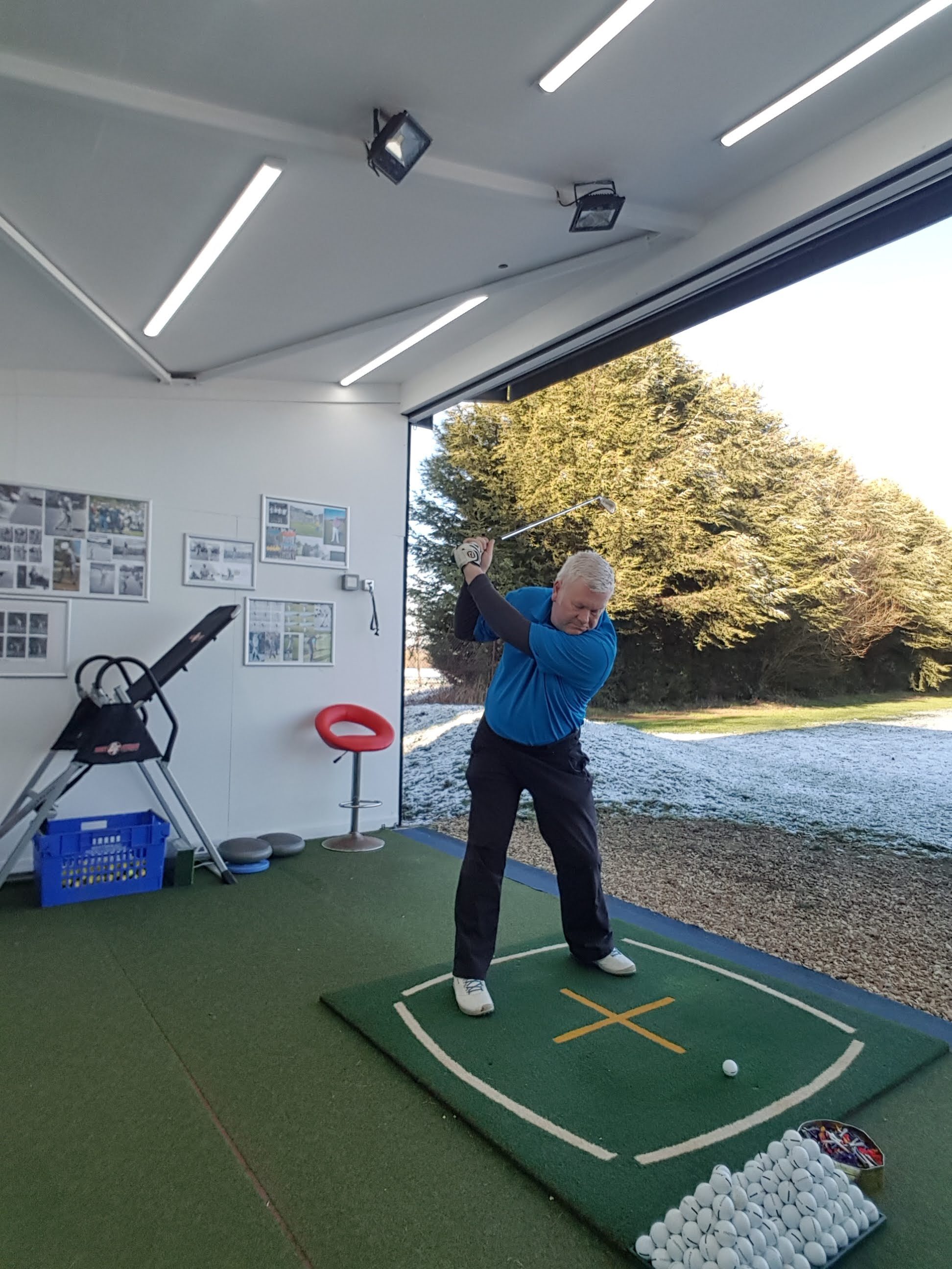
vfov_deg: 79.0
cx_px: 476
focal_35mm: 21
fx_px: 770
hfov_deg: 63.4
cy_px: 634
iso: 50
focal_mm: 2.1
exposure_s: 1/360
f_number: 1.7
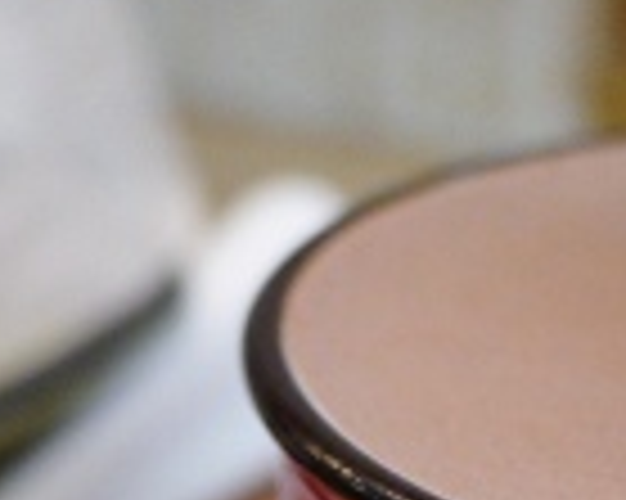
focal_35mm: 126
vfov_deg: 11.9
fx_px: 2333
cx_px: 270
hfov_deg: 15.3
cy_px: 653
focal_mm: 14
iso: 400
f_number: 2.5
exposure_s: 1/40
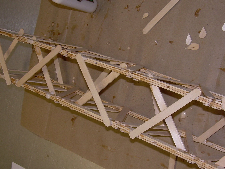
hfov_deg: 36.2
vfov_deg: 27.5
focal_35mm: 53
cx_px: 119
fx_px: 345
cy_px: 91
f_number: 2.8
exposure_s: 1/60
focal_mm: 6.3
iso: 50
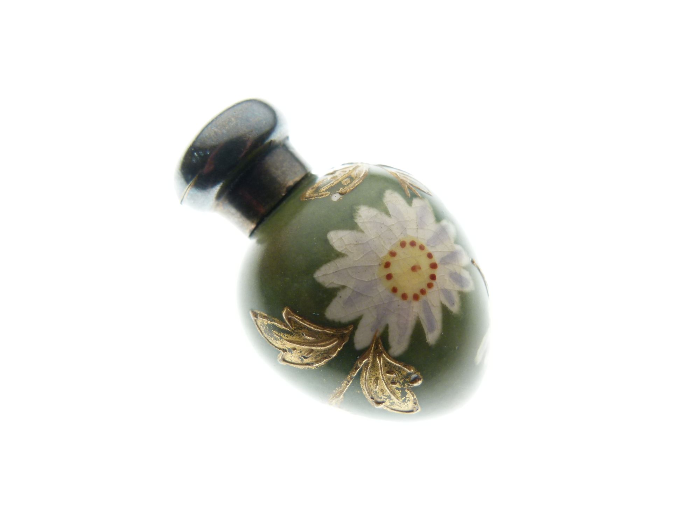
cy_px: 262
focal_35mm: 30
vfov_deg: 46.8
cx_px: 350
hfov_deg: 60.0
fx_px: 607
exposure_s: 1/80
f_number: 2.9
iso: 100
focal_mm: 5.3
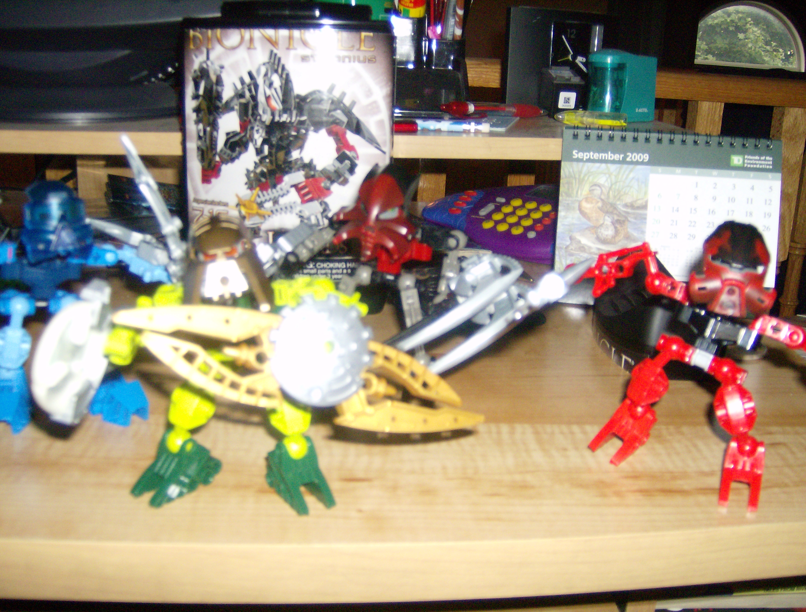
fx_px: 842
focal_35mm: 36
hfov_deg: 51.1
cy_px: 306
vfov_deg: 40.0
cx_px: 403
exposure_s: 1/60
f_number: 2.8
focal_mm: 6
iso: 200
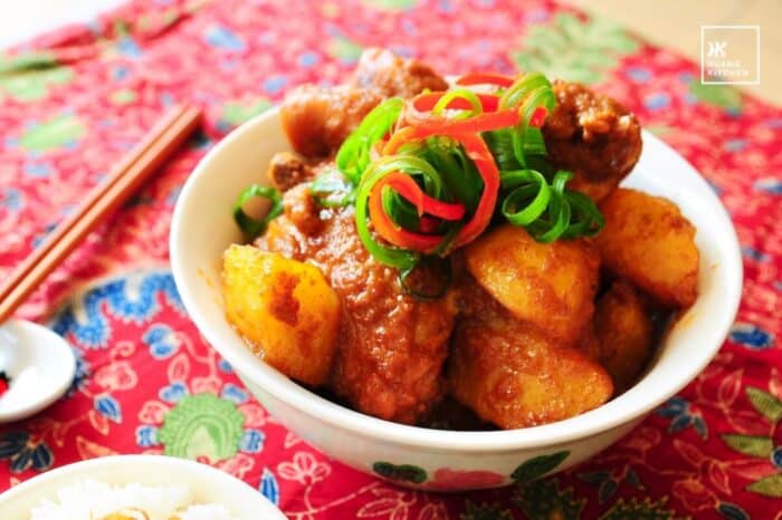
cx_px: 391
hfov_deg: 45.0
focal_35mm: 44
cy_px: 260
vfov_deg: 30.8
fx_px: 944
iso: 160
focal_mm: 29
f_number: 5.6
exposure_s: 1/90
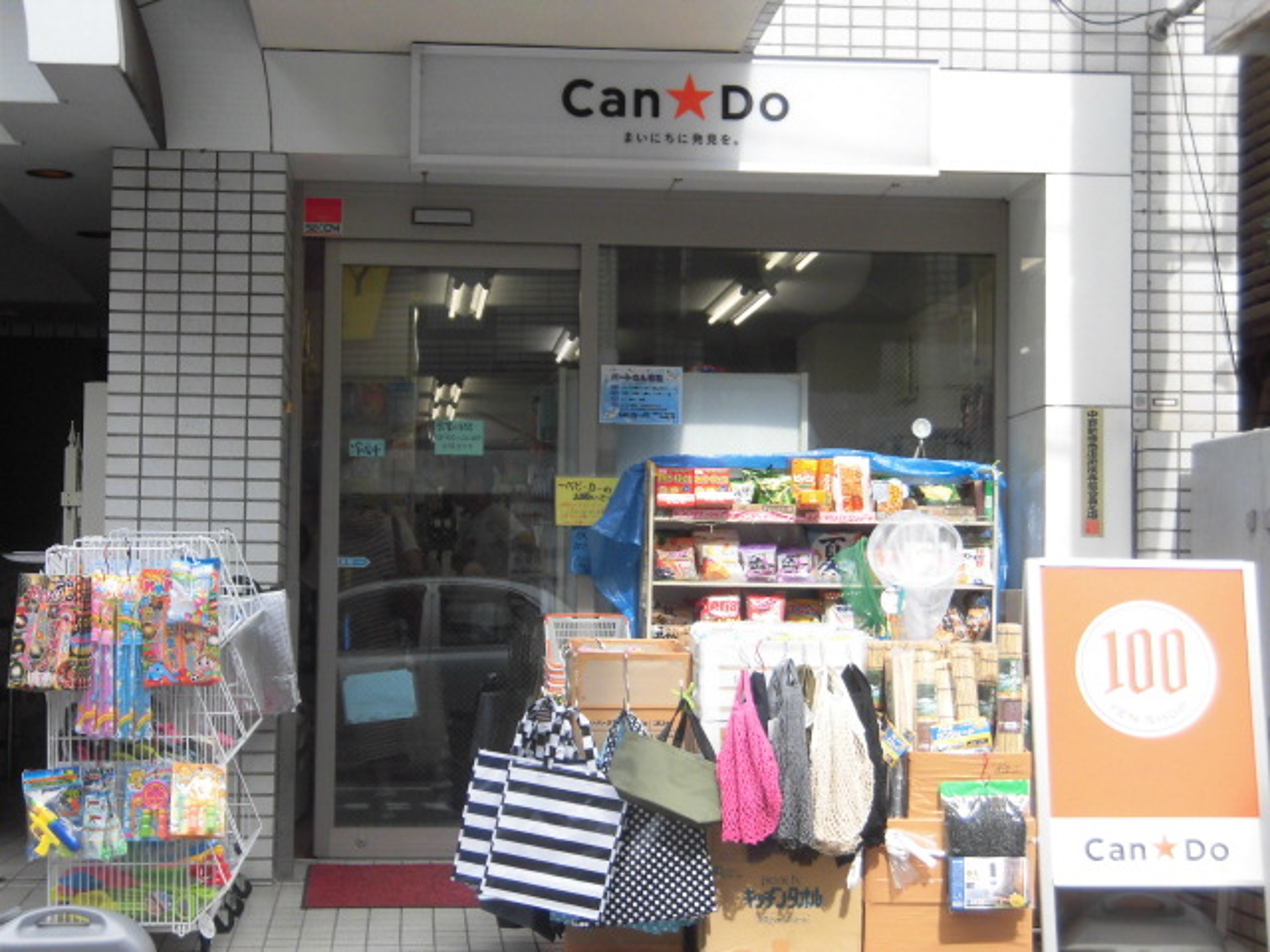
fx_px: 2862
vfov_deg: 18.9
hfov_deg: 25.0
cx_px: 635
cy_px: 476
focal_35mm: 78
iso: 100
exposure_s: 1/200
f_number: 4.5
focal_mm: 14
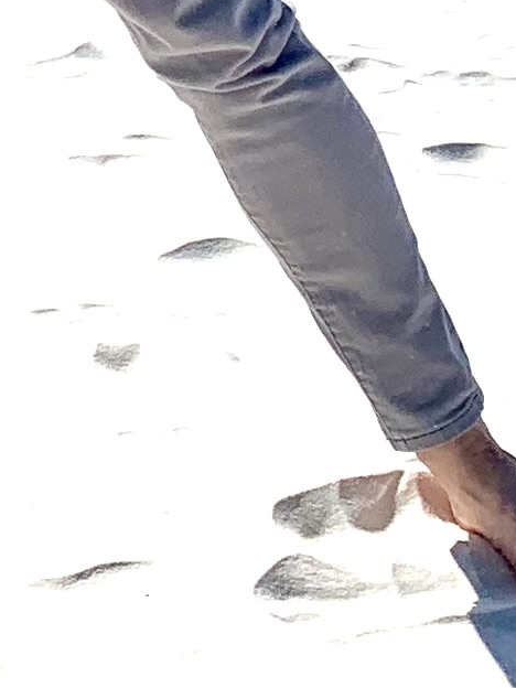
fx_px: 3339
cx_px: -566
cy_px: -768
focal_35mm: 168
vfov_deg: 10.6
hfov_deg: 8.3
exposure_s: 1/8000
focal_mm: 4.25
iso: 25
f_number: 1.8
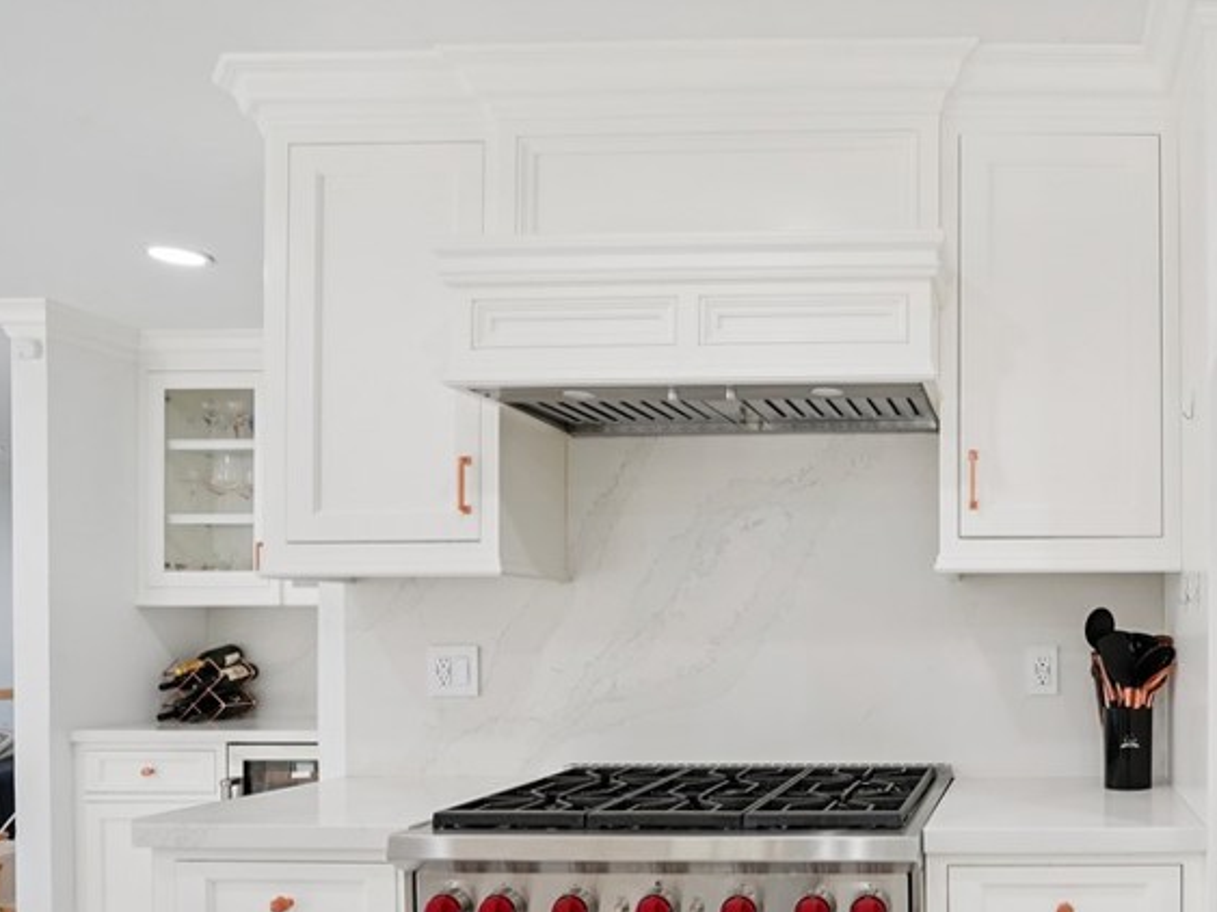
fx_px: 984
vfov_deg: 48.3
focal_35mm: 28
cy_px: 652
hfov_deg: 56.5
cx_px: 1048
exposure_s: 1/40
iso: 400
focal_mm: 16
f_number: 8
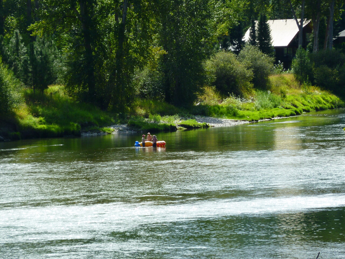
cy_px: 130
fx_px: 2492
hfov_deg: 7.9
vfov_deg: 5.9
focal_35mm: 250
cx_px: 172
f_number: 5.9
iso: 80
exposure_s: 1/125
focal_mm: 36
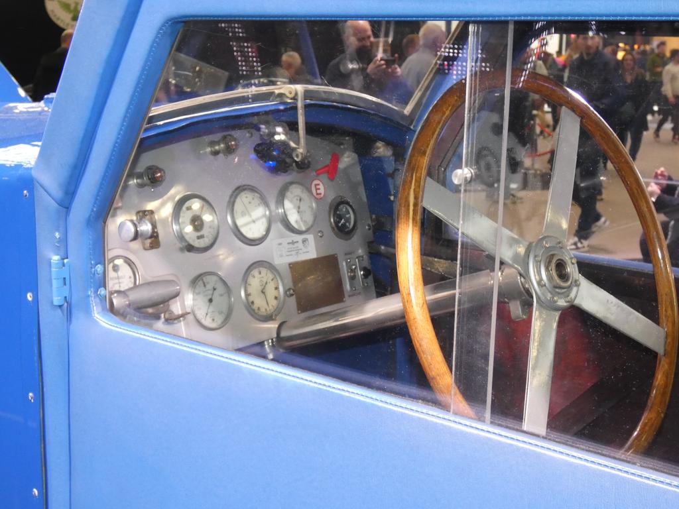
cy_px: 254
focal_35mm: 53
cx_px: 340
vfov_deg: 27.5
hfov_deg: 36.2
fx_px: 1040
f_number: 4
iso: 640
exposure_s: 1/60
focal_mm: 9.5
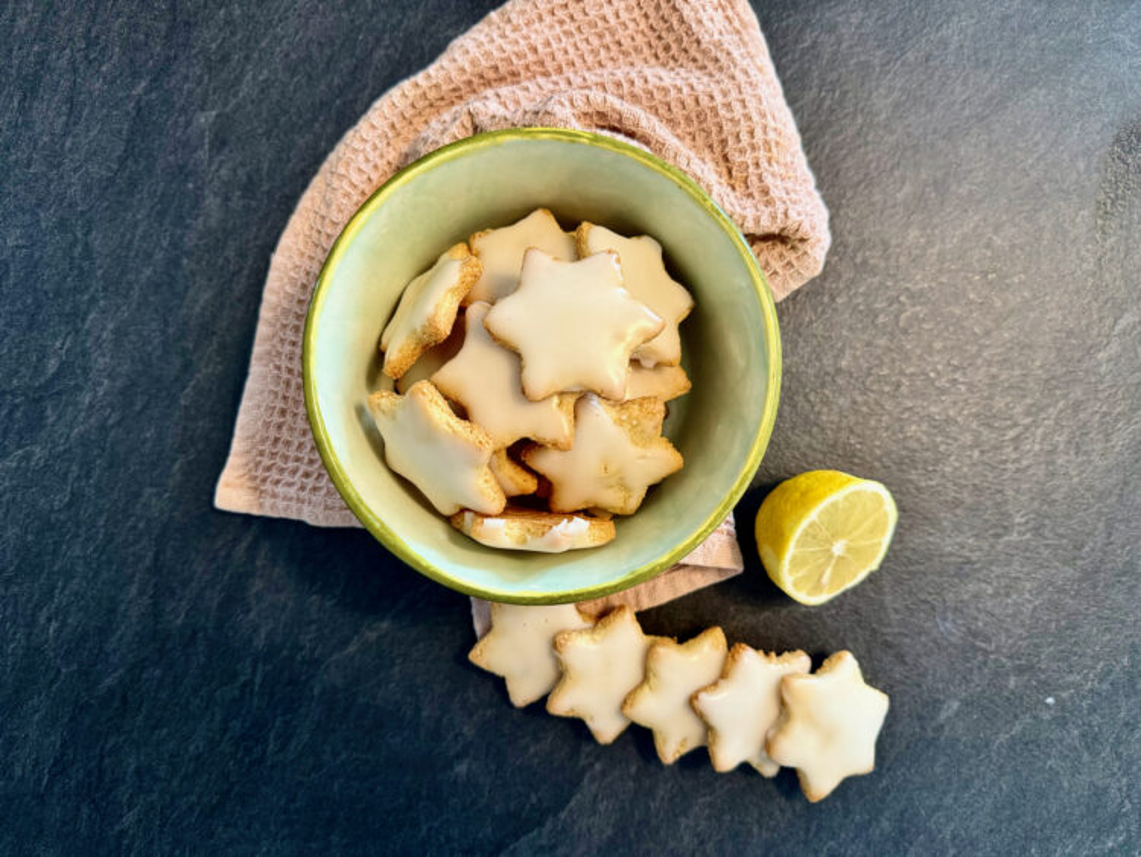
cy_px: 428
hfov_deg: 71.6
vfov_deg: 56.8
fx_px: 791
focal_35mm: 24
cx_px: 570
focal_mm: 6.76
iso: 200
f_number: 1.78
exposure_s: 1/68
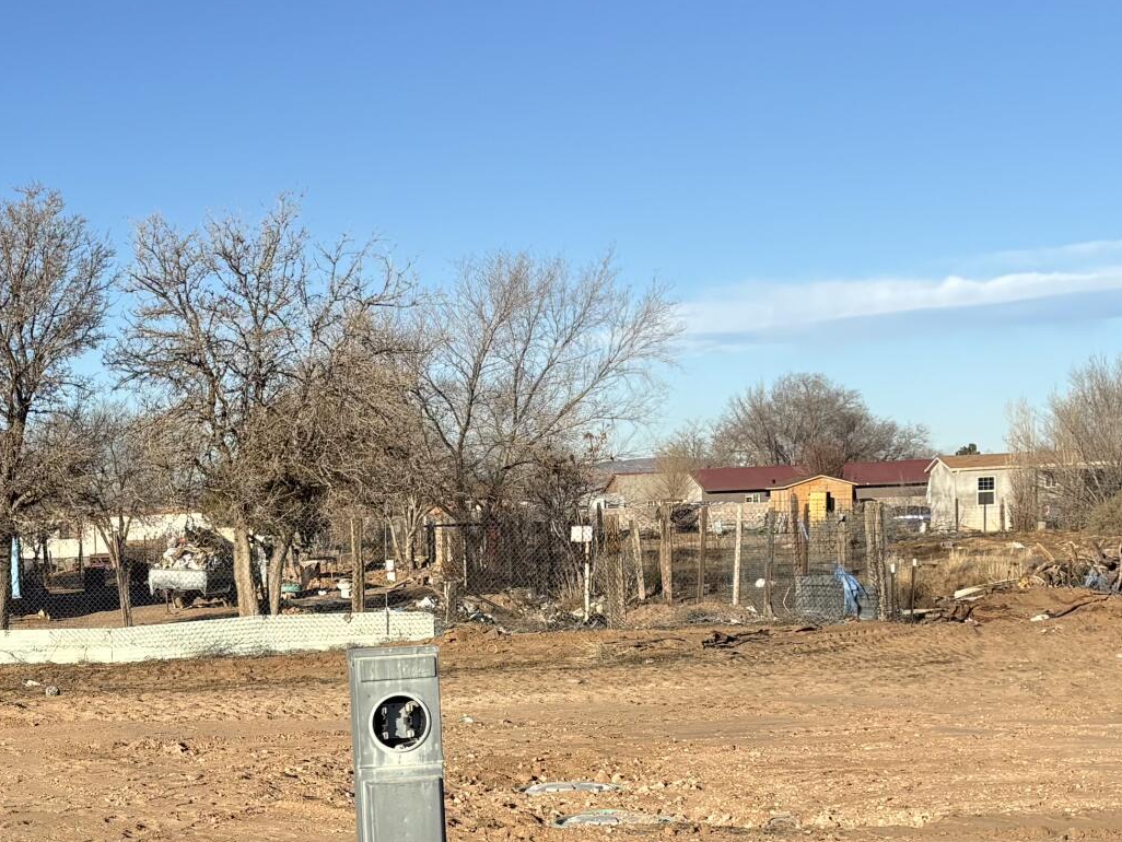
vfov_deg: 19.0
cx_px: -35
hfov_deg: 24.3
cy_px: 771
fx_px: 2464
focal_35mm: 76
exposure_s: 1/3413
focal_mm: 5.96
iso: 50
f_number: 1.6
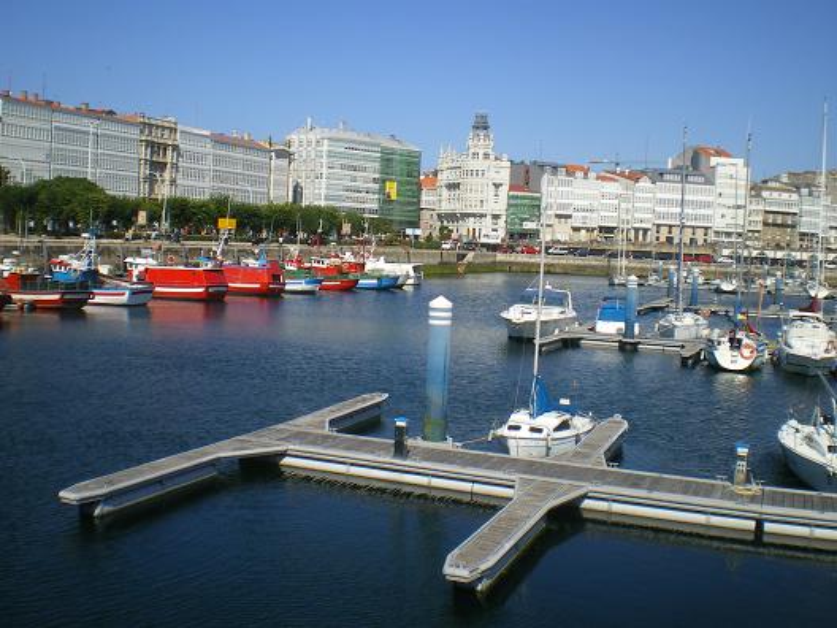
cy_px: 314
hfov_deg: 49.0
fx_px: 919
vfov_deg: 37.7
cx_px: 418
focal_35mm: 38
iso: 64
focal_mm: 6.3
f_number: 4.6
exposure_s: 1/500
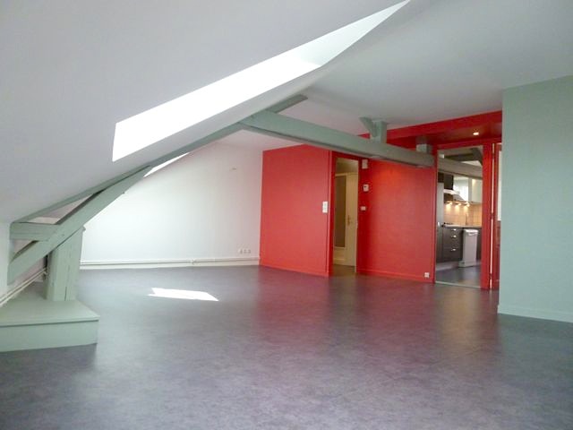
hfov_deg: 69.4
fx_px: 414
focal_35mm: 25
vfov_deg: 54.9
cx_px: 286
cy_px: 215
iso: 400
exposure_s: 1/60
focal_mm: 4.5
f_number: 3.1
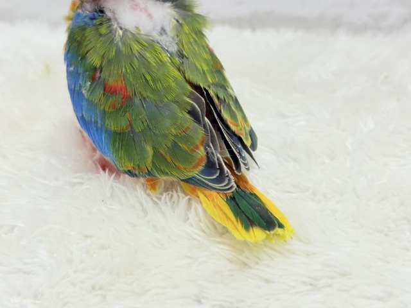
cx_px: 206
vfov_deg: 28.0
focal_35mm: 52
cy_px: 154
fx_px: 617
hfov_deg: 36.8
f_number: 1.6
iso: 100
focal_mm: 5.96
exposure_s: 1/100
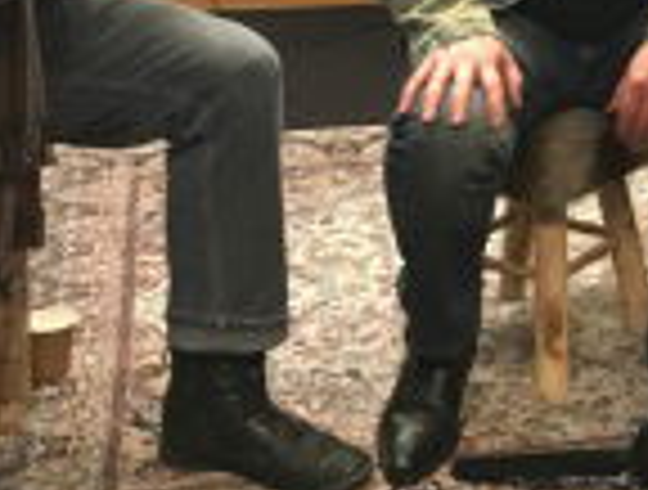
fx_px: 1878
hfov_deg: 18.0
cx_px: 896
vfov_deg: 14.1
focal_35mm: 100
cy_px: -196
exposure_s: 1/20
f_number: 2.2
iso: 200
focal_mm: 4.15
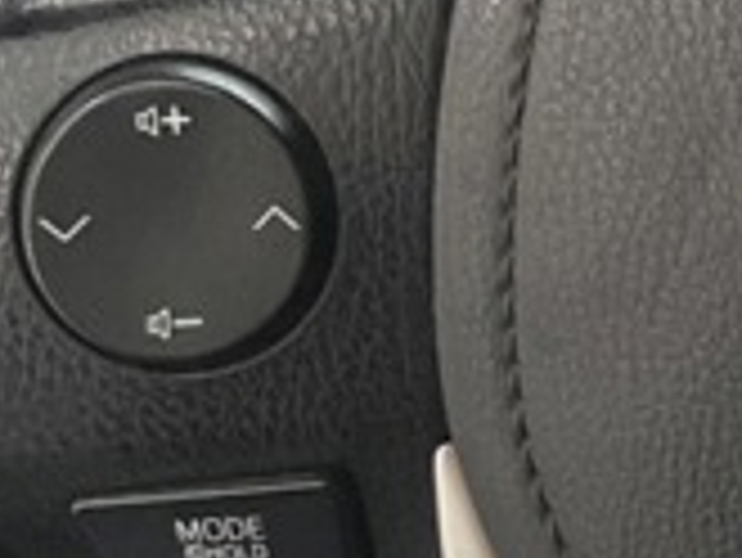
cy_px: -315
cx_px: 1309
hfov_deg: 17.7
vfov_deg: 14.9
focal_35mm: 91
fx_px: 1952
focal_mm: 5.1
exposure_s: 1/30
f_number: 1.6
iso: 640
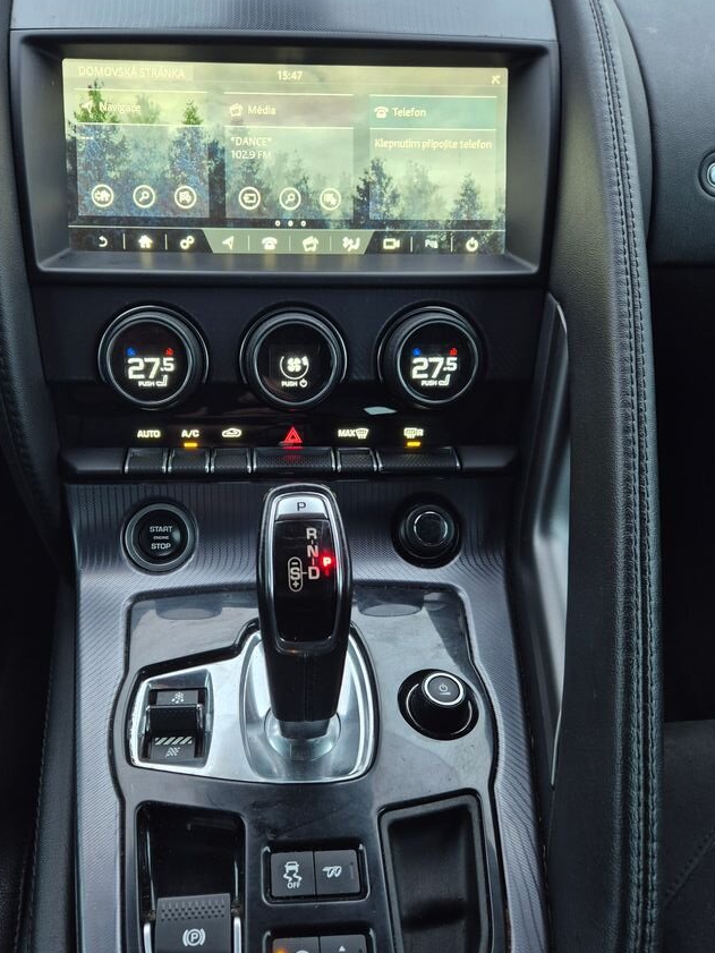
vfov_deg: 63.4
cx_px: 313
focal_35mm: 28
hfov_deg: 49.6
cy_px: 502
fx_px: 771
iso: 400
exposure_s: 1/31
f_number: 1.8
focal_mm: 5.4
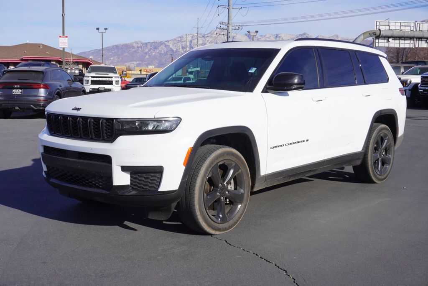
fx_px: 553
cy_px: 143
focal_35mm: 46
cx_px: 214
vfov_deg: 29.0
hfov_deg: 42.3
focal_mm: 31
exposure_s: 1/160
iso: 100
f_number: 11
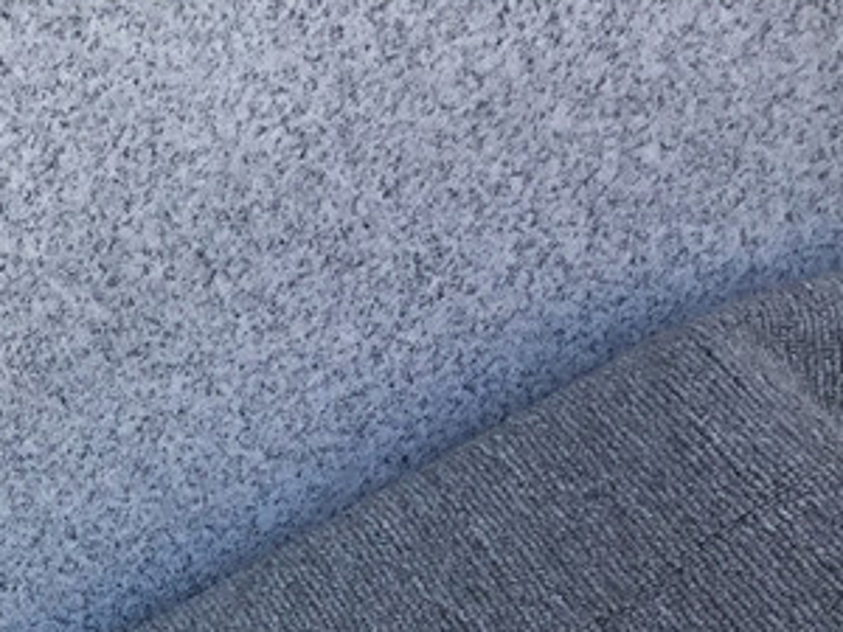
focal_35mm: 93
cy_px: 934
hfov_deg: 18.9
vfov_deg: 14.8
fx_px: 2265
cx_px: -365
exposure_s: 1/263
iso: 25
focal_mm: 3.3
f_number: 2.4
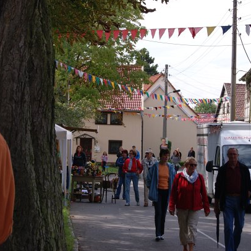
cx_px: 141
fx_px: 908
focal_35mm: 111
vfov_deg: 15.7
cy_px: 121
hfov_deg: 15.7
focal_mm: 55
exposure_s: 1/160
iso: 100
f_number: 8
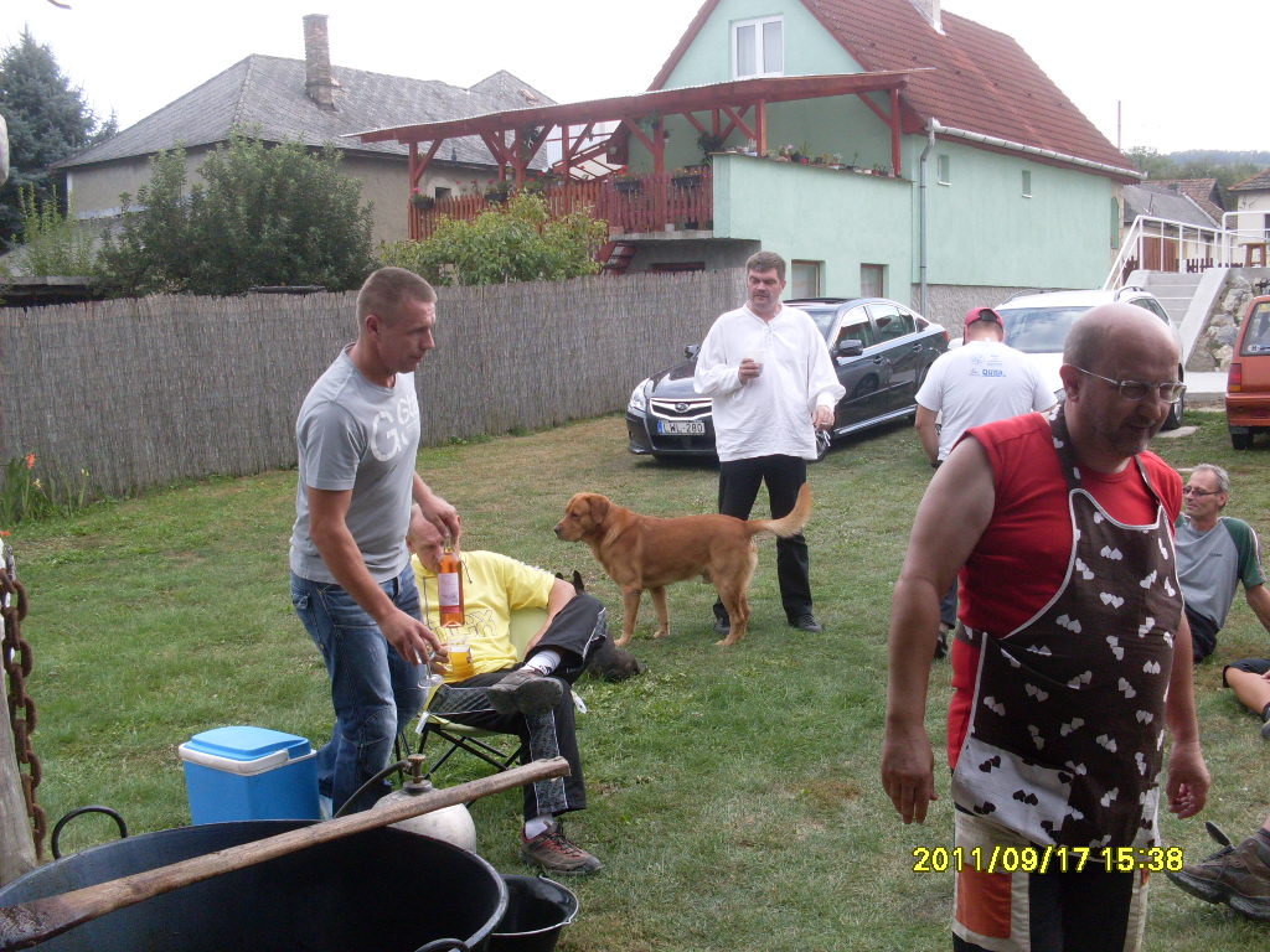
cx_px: 635
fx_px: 1394
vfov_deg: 37.7
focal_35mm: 38
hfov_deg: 49.0
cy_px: 476
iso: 80
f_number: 2.8
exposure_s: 1/350
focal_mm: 6.3
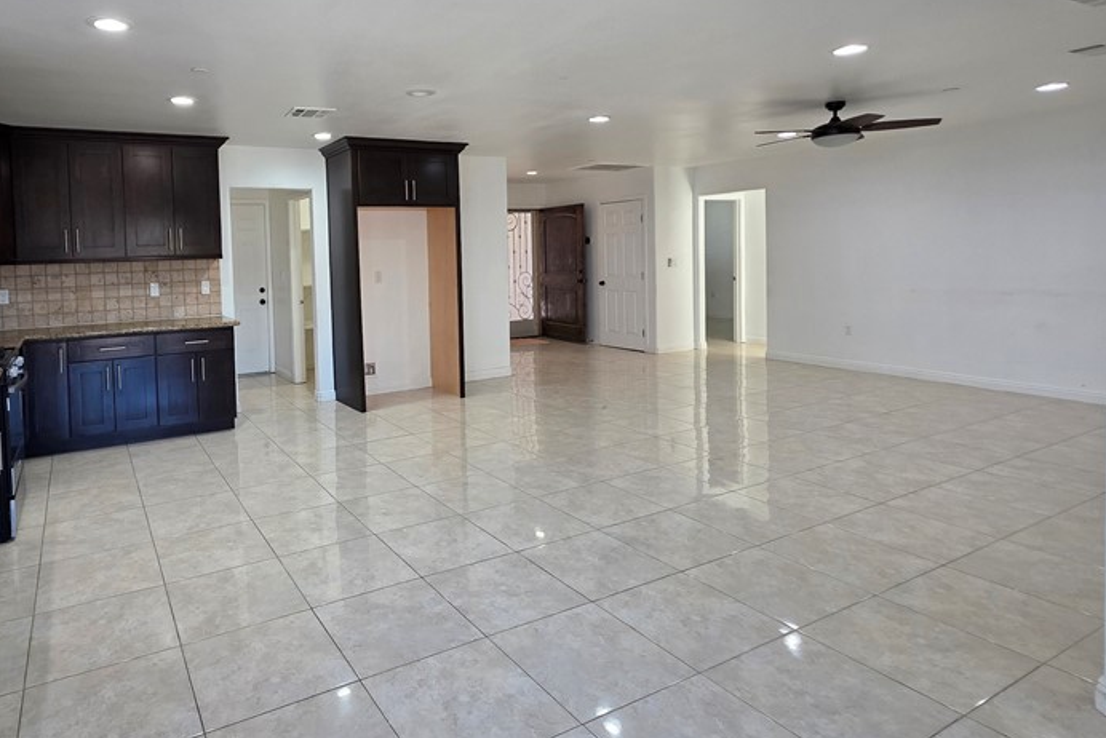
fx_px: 615
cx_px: 393
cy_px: 284
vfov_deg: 61.3
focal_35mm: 20
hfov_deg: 81.8
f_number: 1.9
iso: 200
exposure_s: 1/120
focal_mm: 2.2
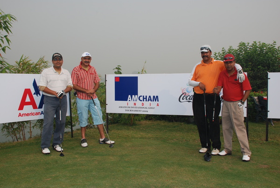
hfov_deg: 57.1
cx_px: 140
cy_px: 94
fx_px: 257
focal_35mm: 33
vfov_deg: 40.2
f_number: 10
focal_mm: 22
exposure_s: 1/200
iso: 200
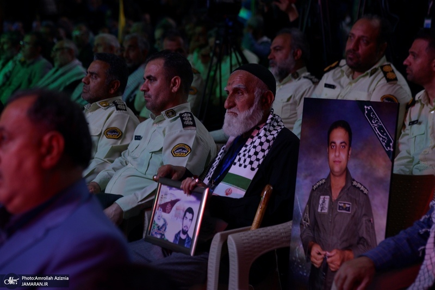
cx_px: 218
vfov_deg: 15.9
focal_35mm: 86
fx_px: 1039
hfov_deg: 23.6
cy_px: 145
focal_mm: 86
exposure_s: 1/50
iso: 1000
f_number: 4.5
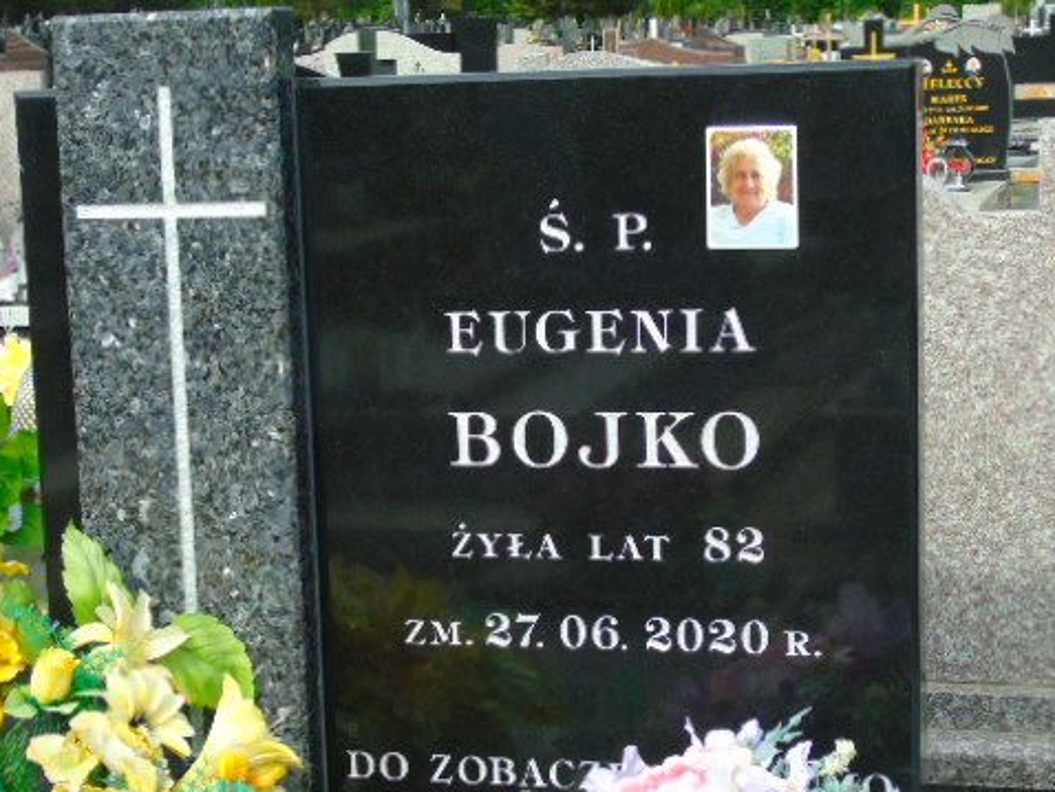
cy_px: 527
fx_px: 2531
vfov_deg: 17.7
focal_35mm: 83
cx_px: 446
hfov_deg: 23.5
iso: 80
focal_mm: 11
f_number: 4.5
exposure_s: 1/320
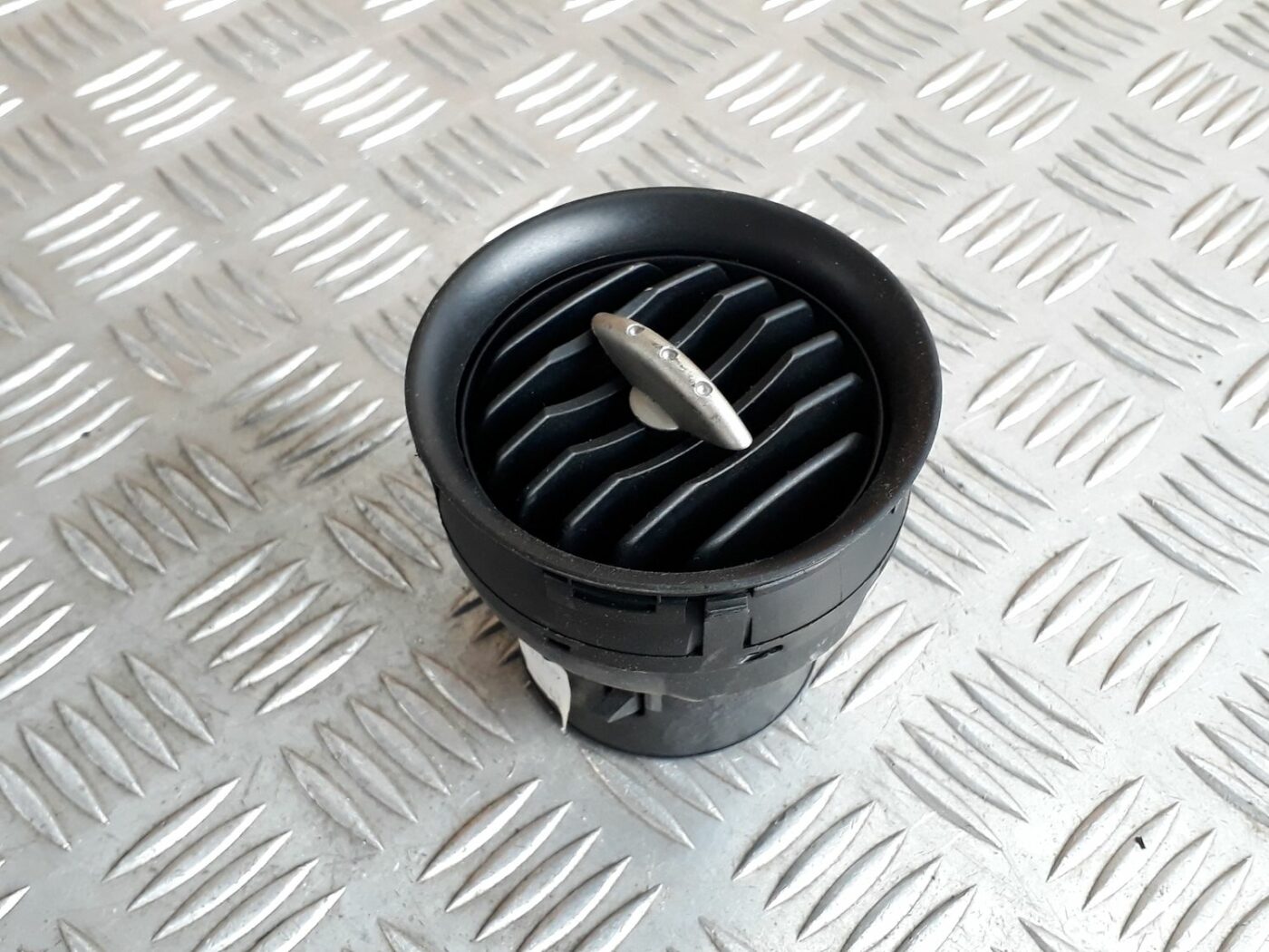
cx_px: 634
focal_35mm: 27
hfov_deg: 65.3
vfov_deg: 51.4
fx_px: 990
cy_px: 476
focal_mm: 3.6
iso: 125
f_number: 1.9
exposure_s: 1/33
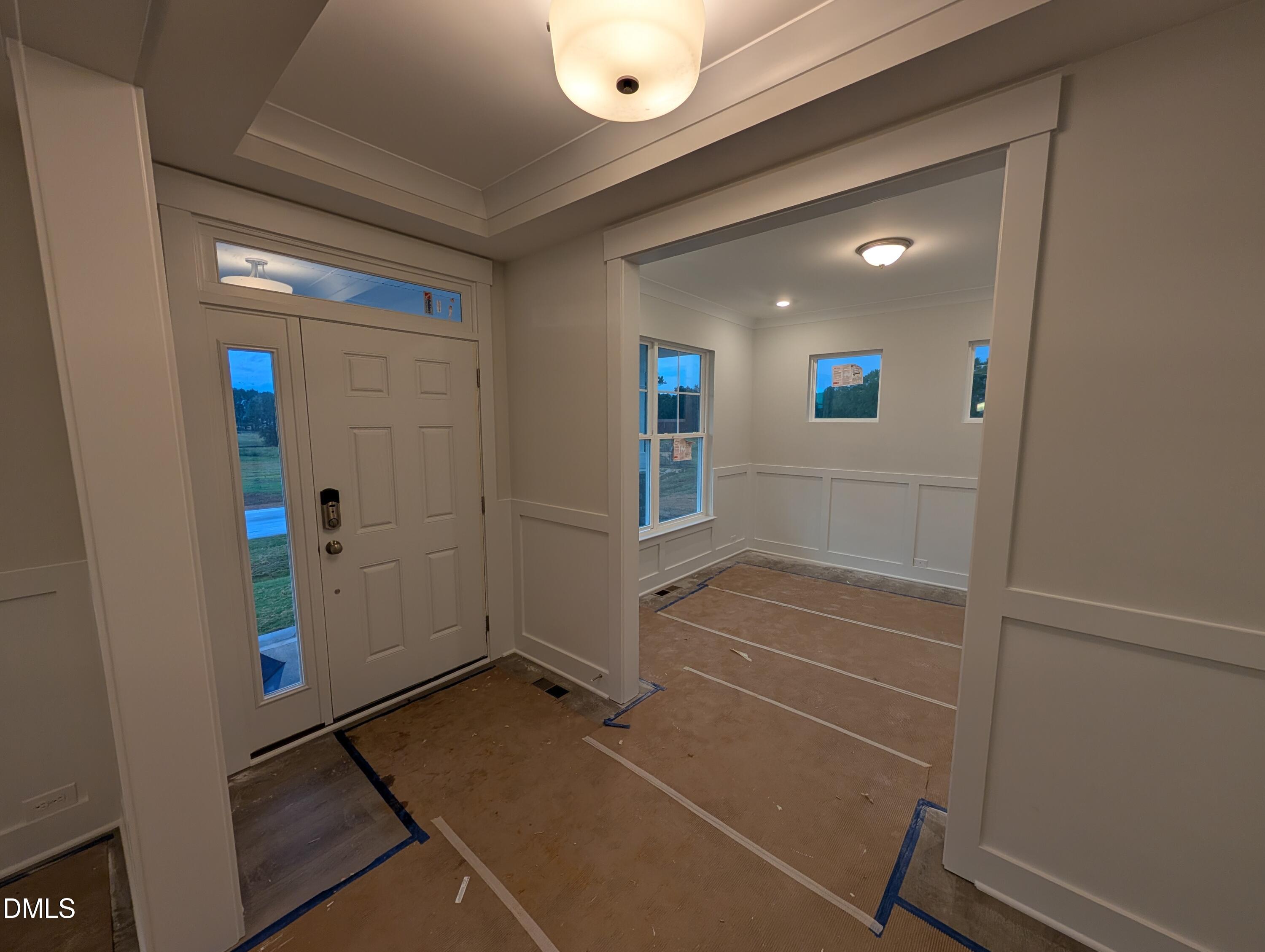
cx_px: 632
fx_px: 439
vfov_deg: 94.6
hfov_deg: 110.5
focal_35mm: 12
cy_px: 476
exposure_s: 1/136
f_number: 1.7
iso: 51
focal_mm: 2.02
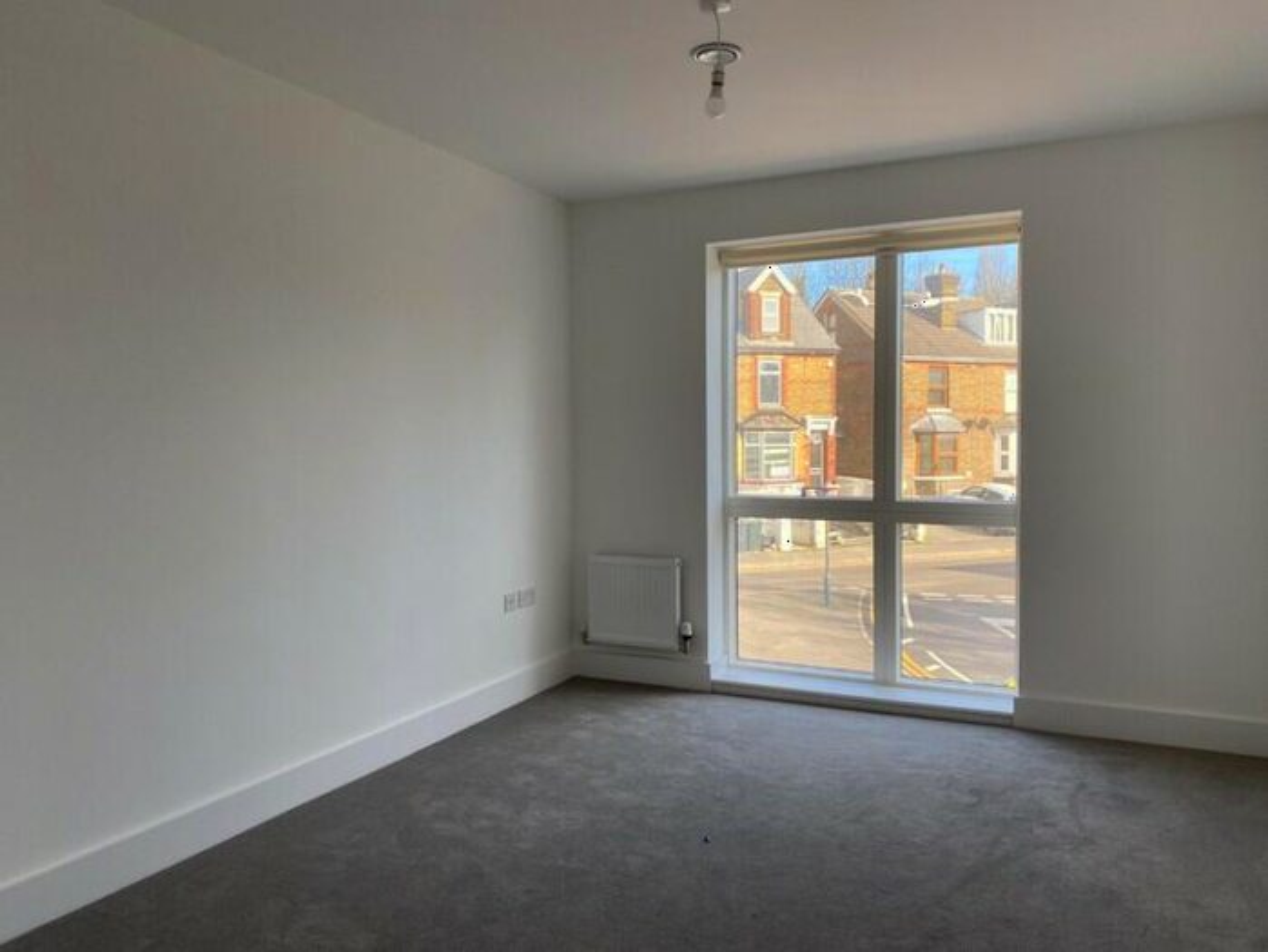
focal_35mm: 26
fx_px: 953
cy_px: 476
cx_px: 634
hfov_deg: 67.3
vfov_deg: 53.1
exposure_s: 1/258
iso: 32
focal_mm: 4.25
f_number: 1.8
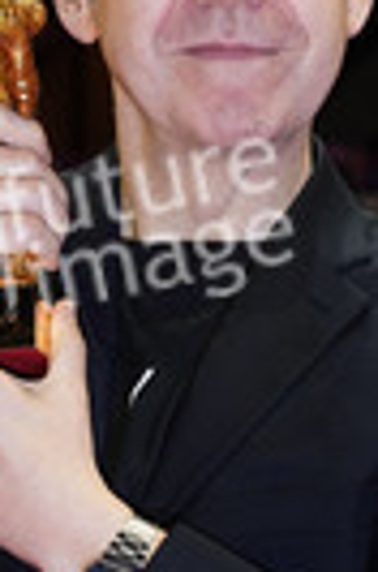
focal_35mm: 229
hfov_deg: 6.0
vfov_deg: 9.0
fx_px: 3625
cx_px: 198
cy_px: 456
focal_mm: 76
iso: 1250
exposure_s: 1/160
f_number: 6.3
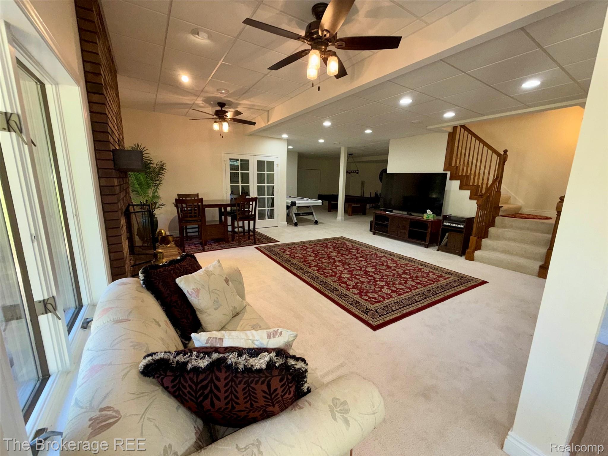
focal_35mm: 14
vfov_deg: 85.7
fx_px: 246
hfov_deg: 102.1
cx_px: 304
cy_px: 228
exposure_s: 1/60
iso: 100
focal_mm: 2.22
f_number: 2.2
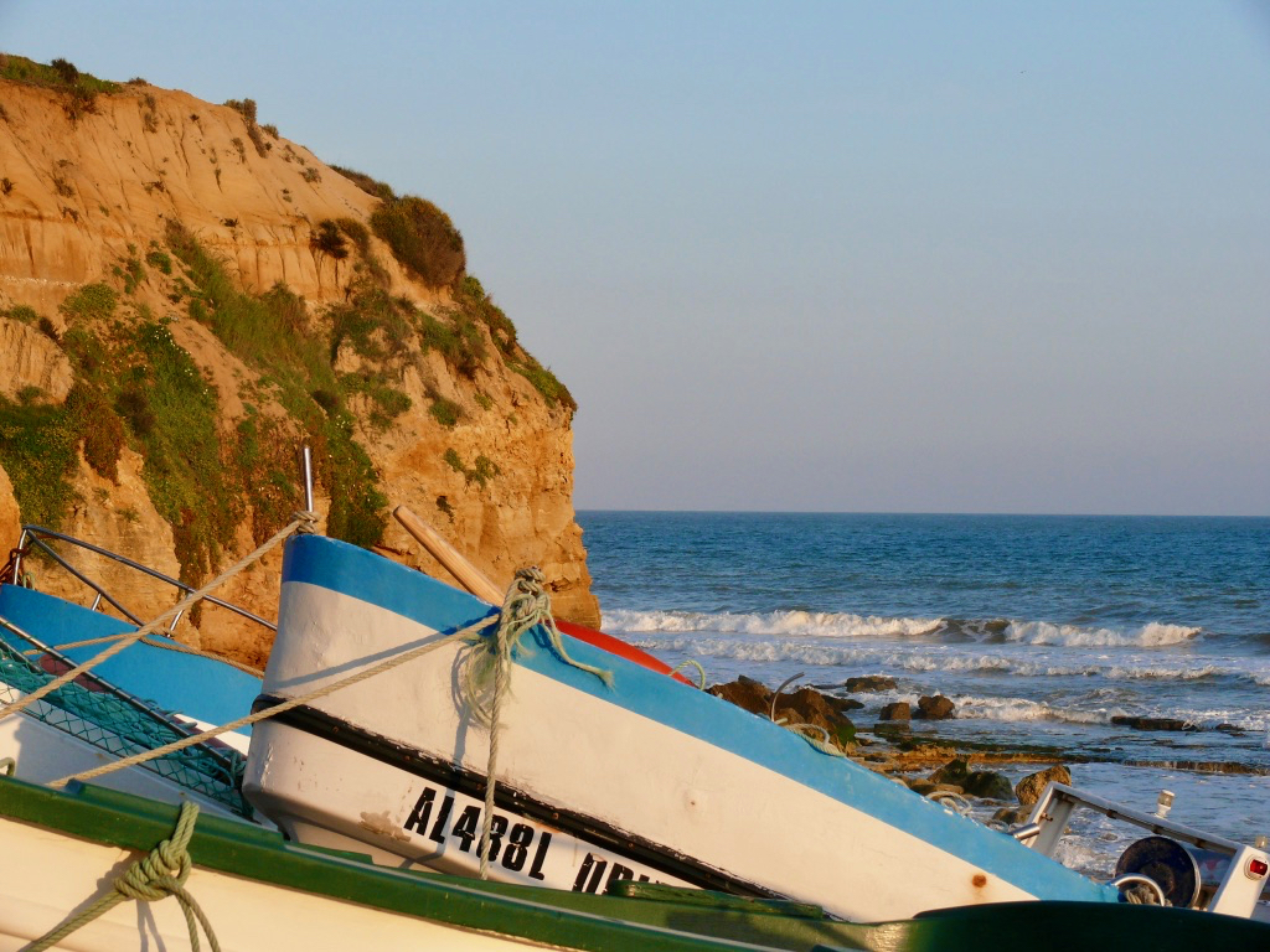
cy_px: 476
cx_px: 635
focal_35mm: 97
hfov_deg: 20.2
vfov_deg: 15.2
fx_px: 3559
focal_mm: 20.5
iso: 100
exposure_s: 1/250
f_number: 5.6
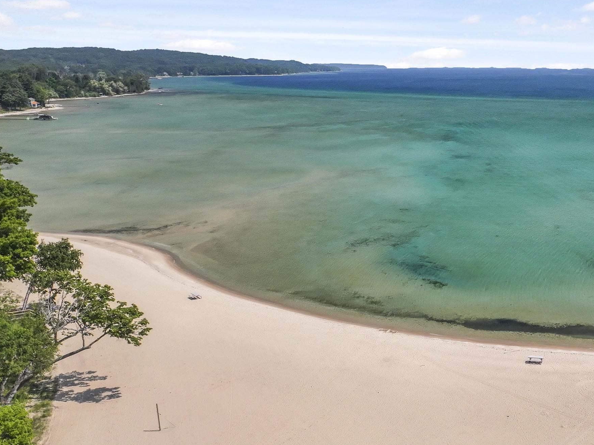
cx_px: 500
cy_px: 236
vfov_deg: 34.3
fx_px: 720
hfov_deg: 42.2
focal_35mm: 42
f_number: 3.5
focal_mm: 12.29
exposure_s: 1/80
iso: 400
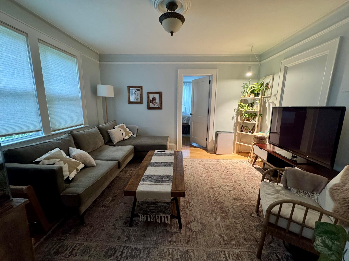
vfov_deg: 85.7
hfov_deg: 102.1
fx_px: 141
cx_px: 174
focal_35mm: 14
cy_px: 130
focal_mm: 2.22
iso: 320
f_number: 2.2
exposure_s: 1/72
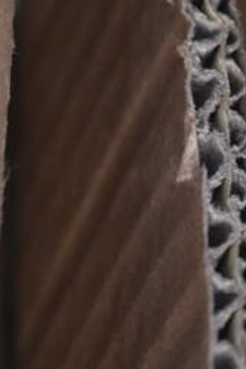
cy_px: -265
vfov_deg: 6.7
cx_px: -64
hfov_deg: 4.5
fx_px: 3104
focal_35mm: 303
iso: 2500
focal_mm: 55
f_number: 5.6
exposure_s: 1/125
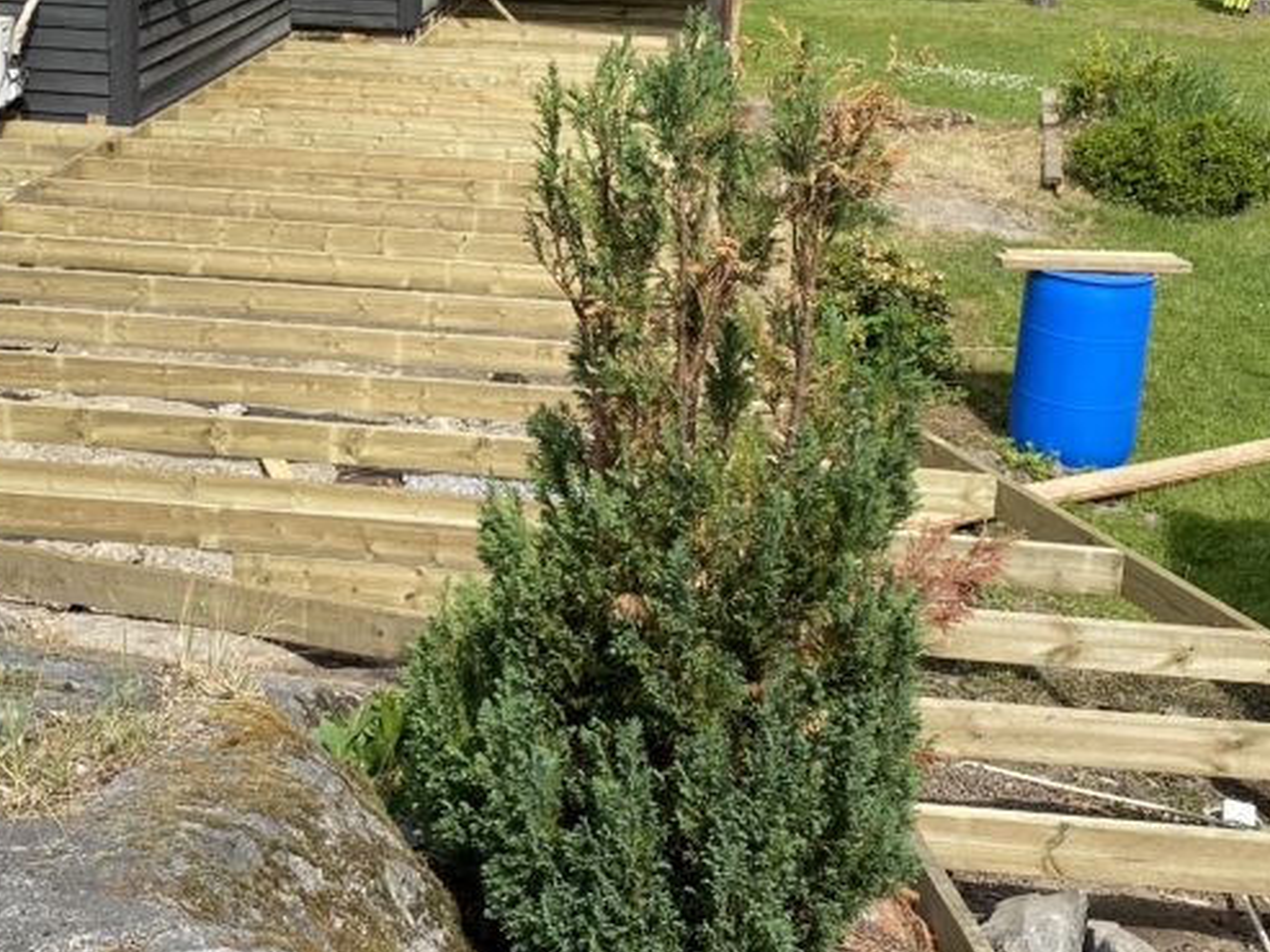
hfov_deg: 35.4
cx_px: 497
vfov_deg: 26.7
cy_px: 232
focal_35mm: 54
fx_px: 1982
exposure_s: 1/1362
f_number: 1.8
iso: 32
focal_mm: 4.25
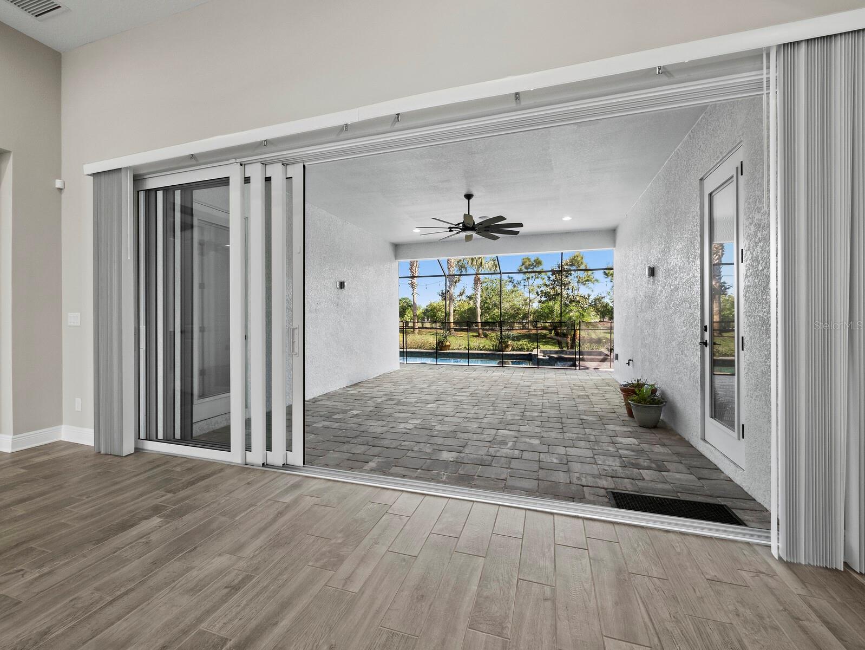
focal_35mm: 14
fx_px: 350
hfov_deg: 102.0
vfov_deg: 85.7
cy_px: 325
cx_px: 432
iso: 320
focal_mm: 7
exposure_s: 1/6
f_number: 10
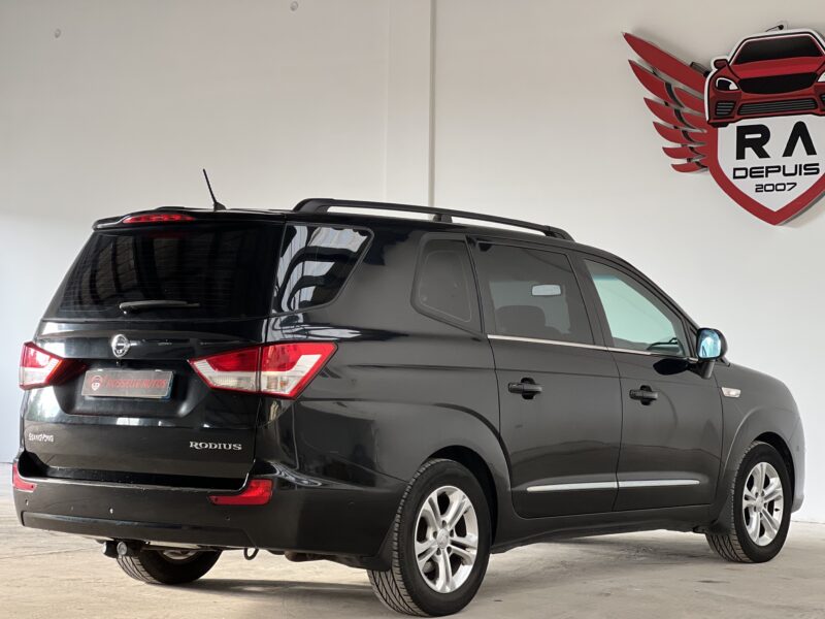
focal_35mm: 77
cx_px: 412
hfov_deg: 25.3
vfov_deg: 19.1
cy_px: 310
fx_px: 1835
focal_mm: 9
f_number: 2.8
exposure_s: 1/76
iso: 250
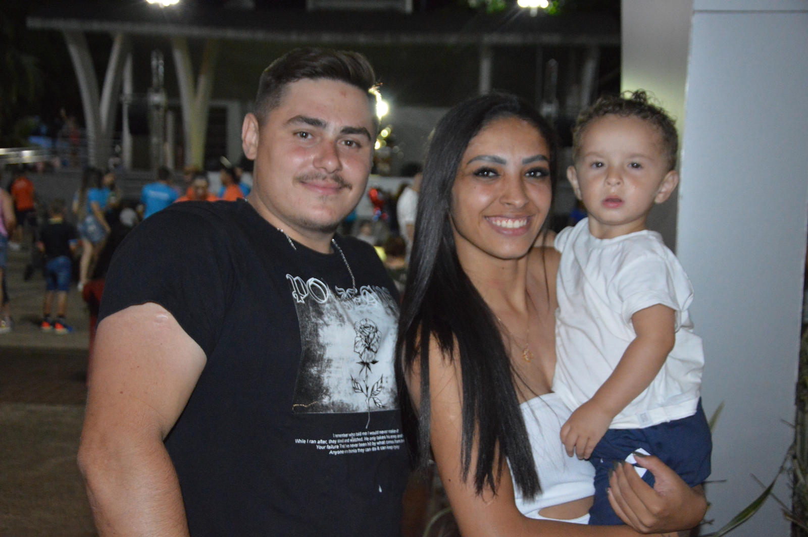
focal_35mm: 48
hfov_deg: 41.1
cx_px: 404
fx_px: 1076
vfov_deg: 28.0
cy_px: 268
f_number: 4.2
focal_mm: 32
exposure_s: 1/60
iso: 3200
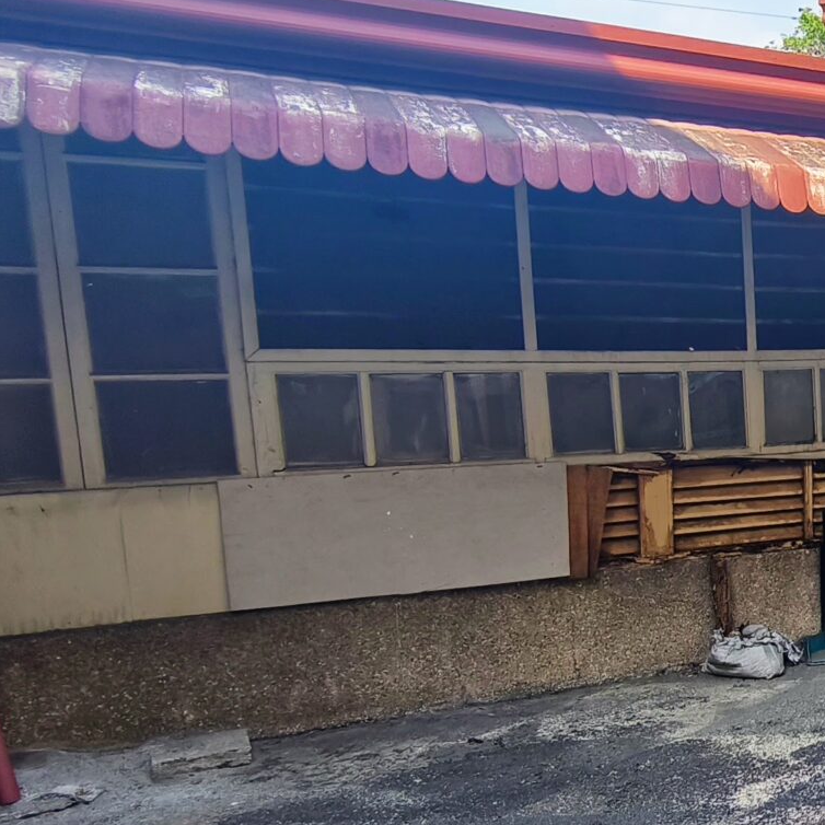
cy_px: 501
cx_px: 1171
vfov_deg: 37.4
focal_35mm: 45
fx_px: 1213
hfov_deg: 28.1
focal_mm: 1.91
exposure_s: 1/60
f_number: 2.2
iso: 50
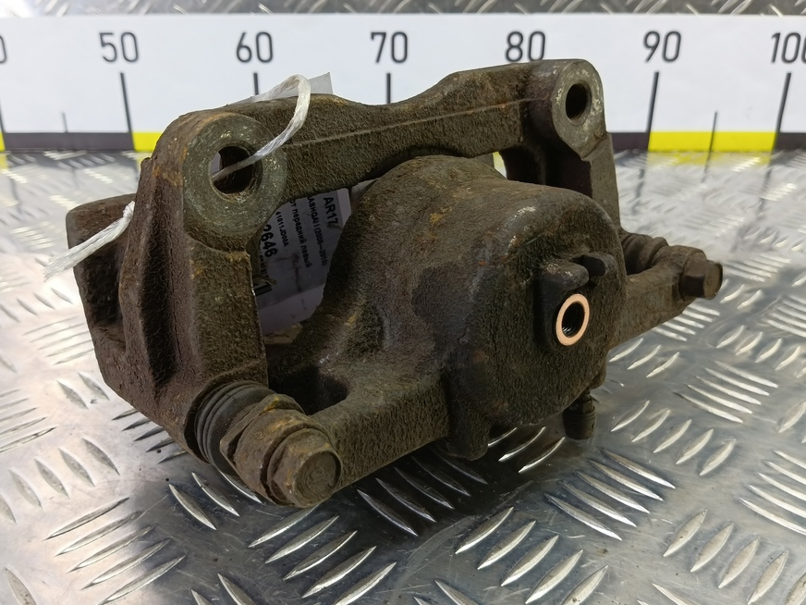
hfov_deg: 65.3
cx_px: 385
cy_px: 300
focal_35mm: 27
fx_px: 629
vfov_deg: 51.4
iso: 173
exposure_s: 1/50
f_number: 1.6
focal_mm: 4.11
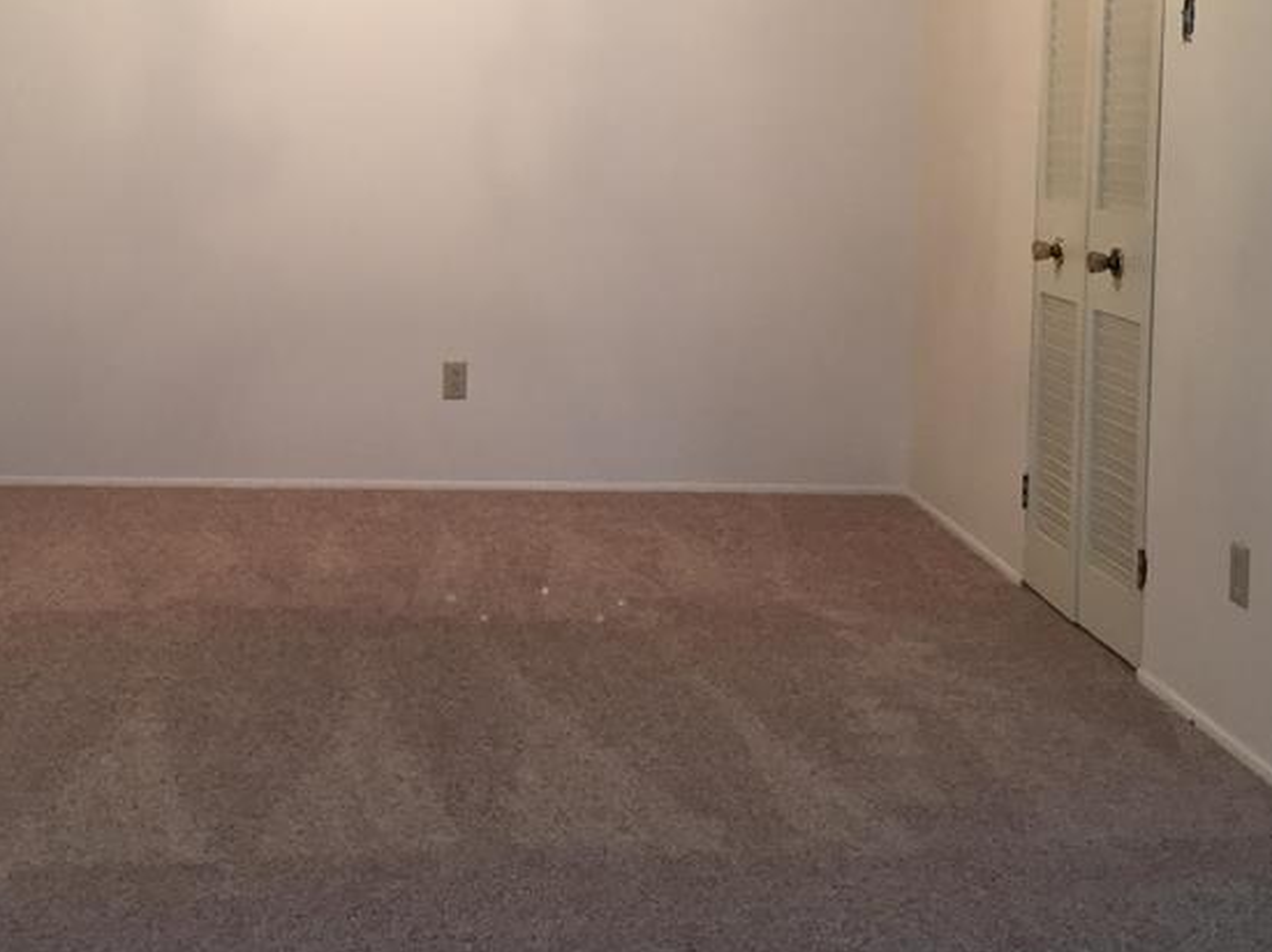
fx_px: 1983
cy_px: 199
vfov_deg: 26.5
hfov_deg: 35.3
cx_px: 456
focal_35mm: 54
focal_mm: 4.15
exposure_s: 1/30
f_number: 2.2
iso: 80
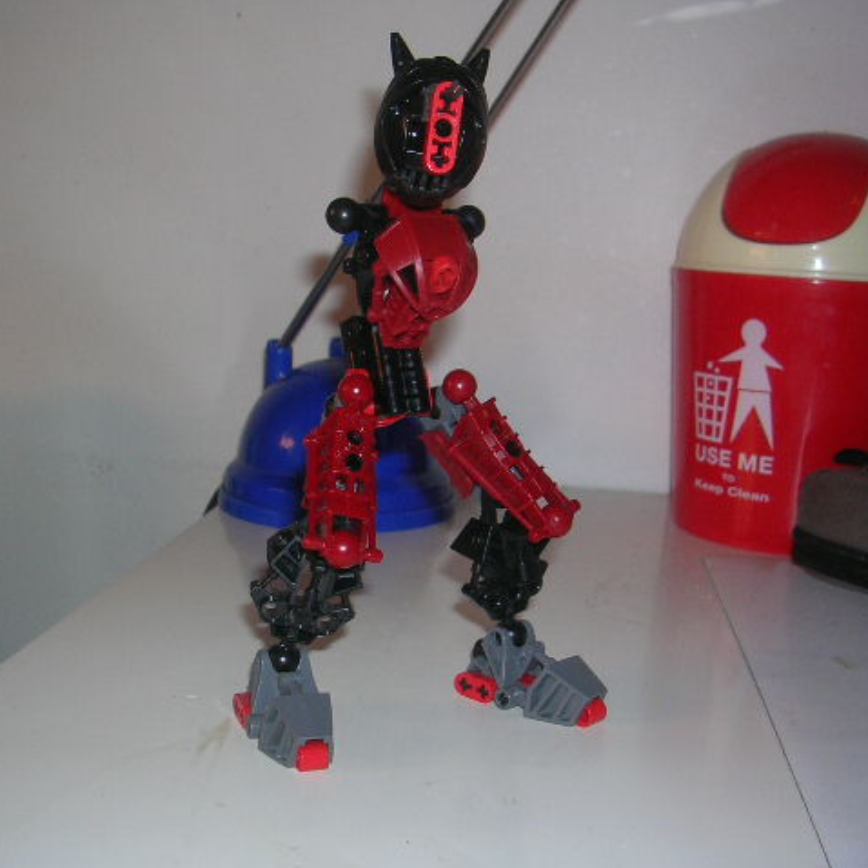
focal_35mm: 45
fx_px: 1277
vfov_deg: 37.6
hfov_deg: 37.5
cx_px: 409
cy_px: 434
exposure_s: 1/60.1
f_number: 2.8
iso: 50
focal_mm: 5.8
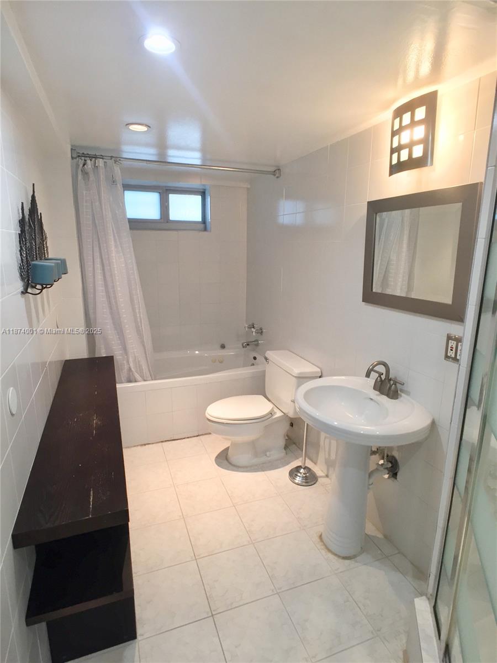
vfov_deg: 61.7
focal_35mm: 29
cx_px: 248
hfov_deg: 48.2
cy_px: 332
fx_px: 555
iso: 80
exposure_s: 1/30
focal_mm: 4.15
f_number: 2.2
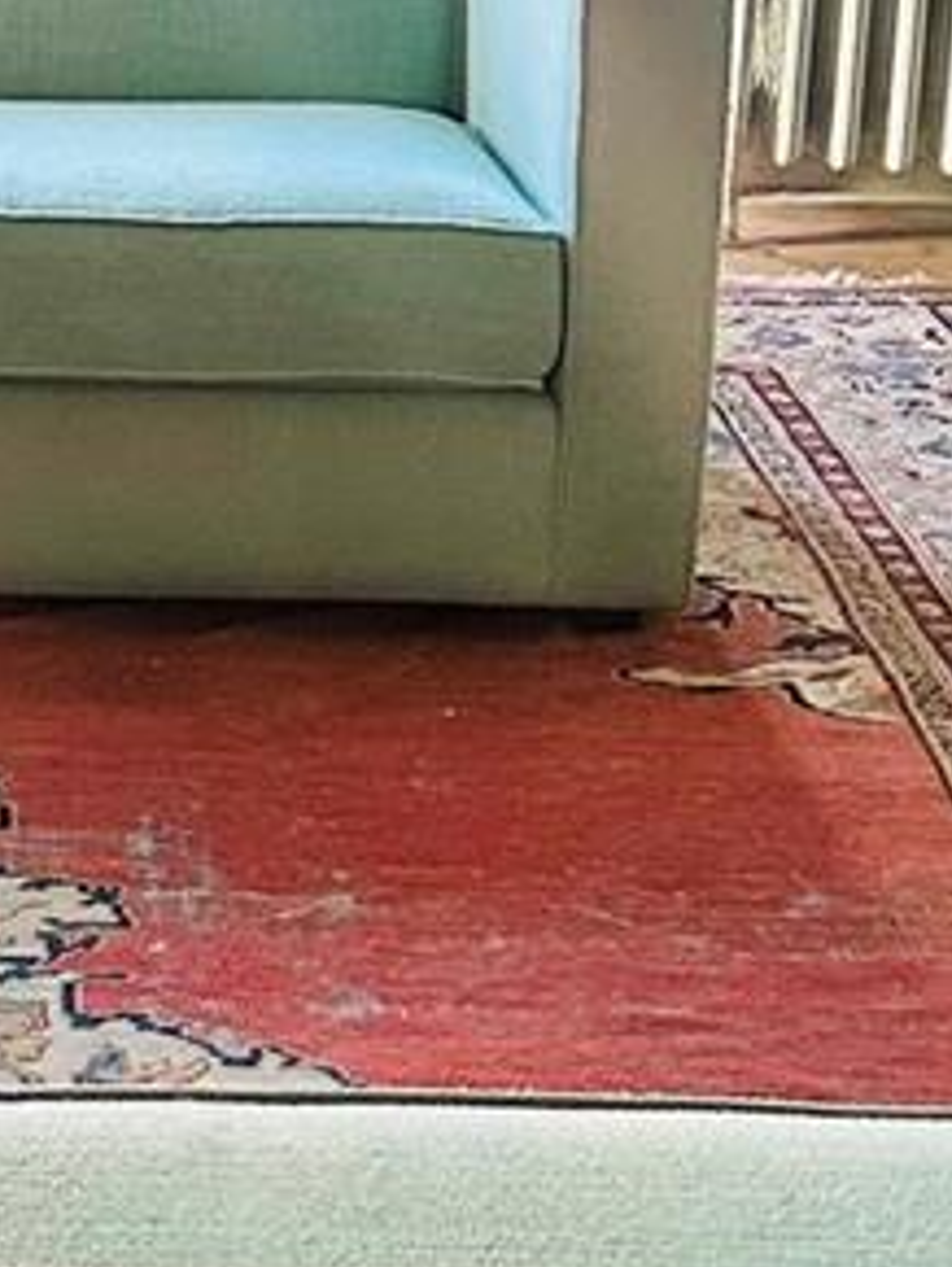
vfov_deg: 15.2
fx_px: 4650
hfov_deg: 11.4
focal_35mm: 127
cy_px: -87
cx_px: -297
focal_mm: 6.86
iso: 320
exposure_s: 1/60
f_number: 1.78
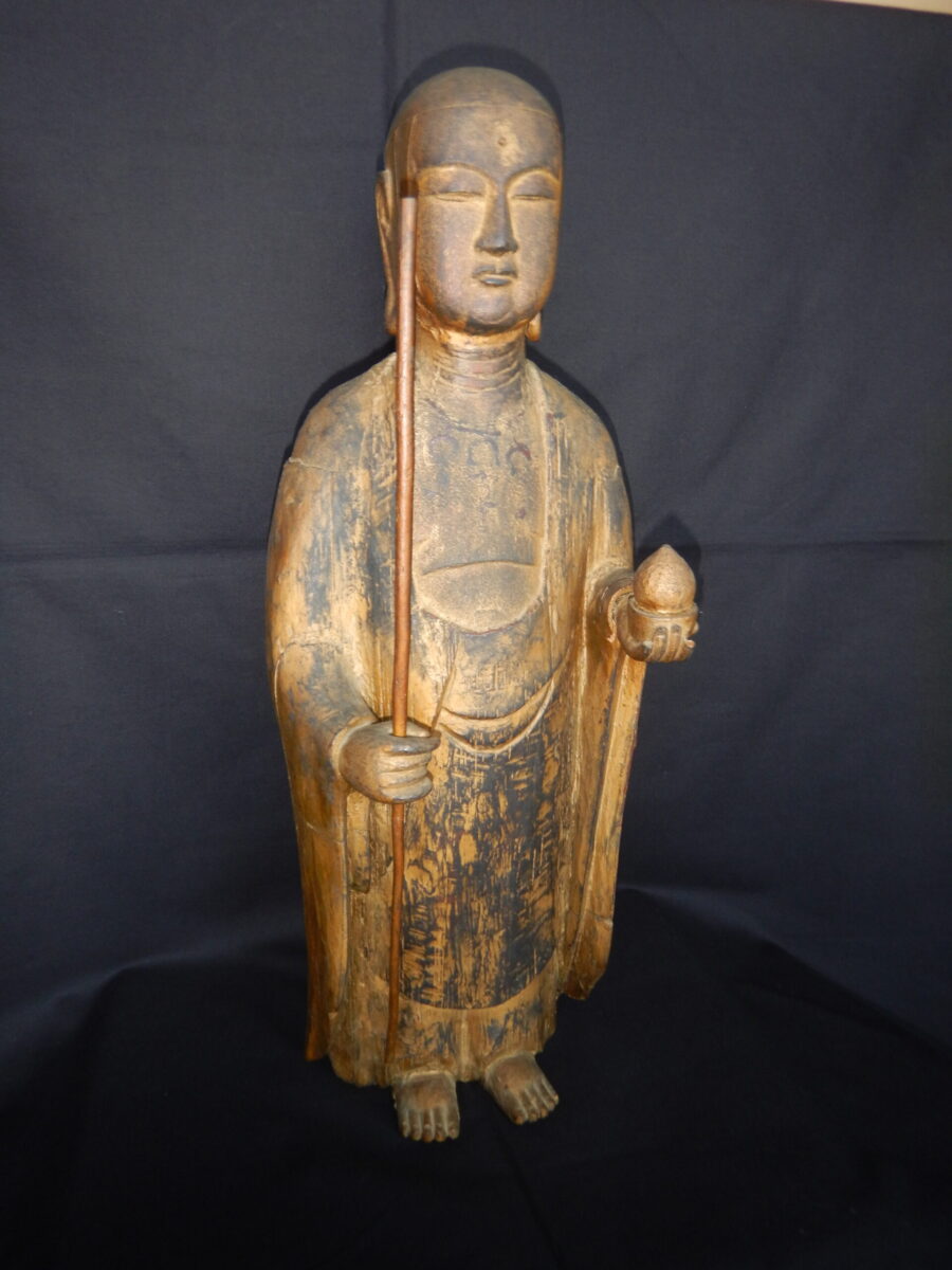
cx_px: 476
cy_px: 635
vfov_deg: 71.6
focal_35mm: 24
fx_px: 880
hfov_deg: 56.8
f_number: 2.8
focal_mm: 4.3
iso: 200
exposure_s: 1/30
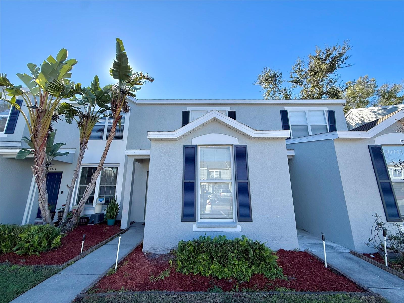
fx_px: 163
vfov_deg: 85.7
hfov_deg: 102.1
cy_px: 152
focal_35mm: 14
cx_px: 202
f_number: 2.2
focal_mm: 2.22
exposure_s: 1/799
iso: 50
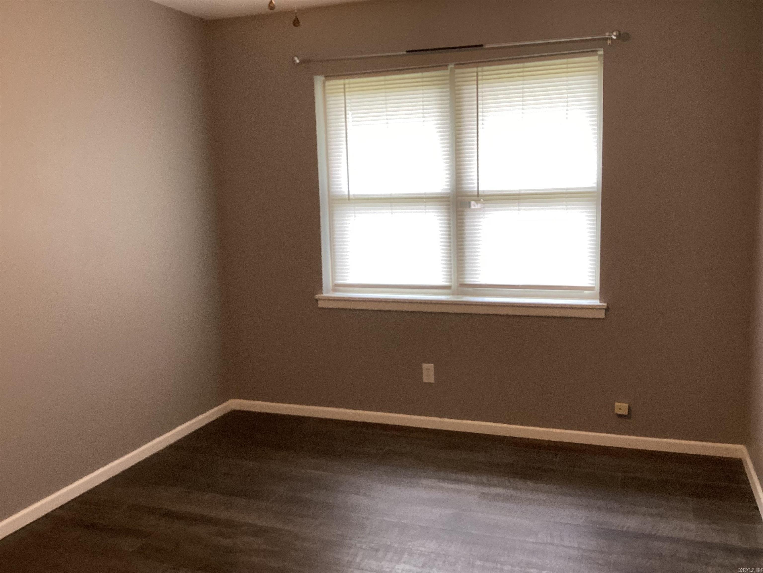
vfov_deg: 45.4
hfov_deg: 58.4
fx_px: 683
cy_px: 286
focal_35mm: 31
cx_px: 382
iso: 64
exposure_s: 1/60
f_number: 2.4
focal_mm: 3.3
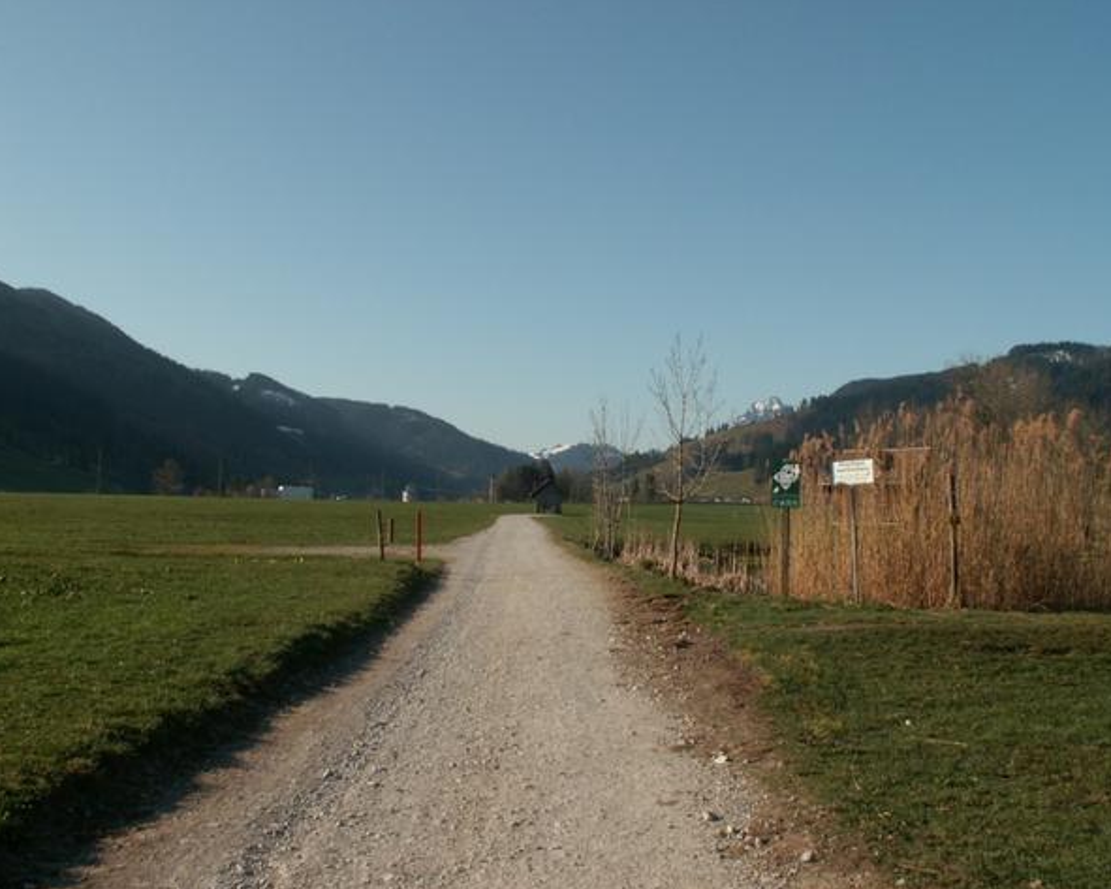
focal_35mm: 37
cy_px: 444
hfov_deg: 49.0
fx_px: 1217
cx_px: 592
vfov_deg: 40.1
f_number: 8
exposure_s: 1/160
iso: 50
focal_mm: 5.86
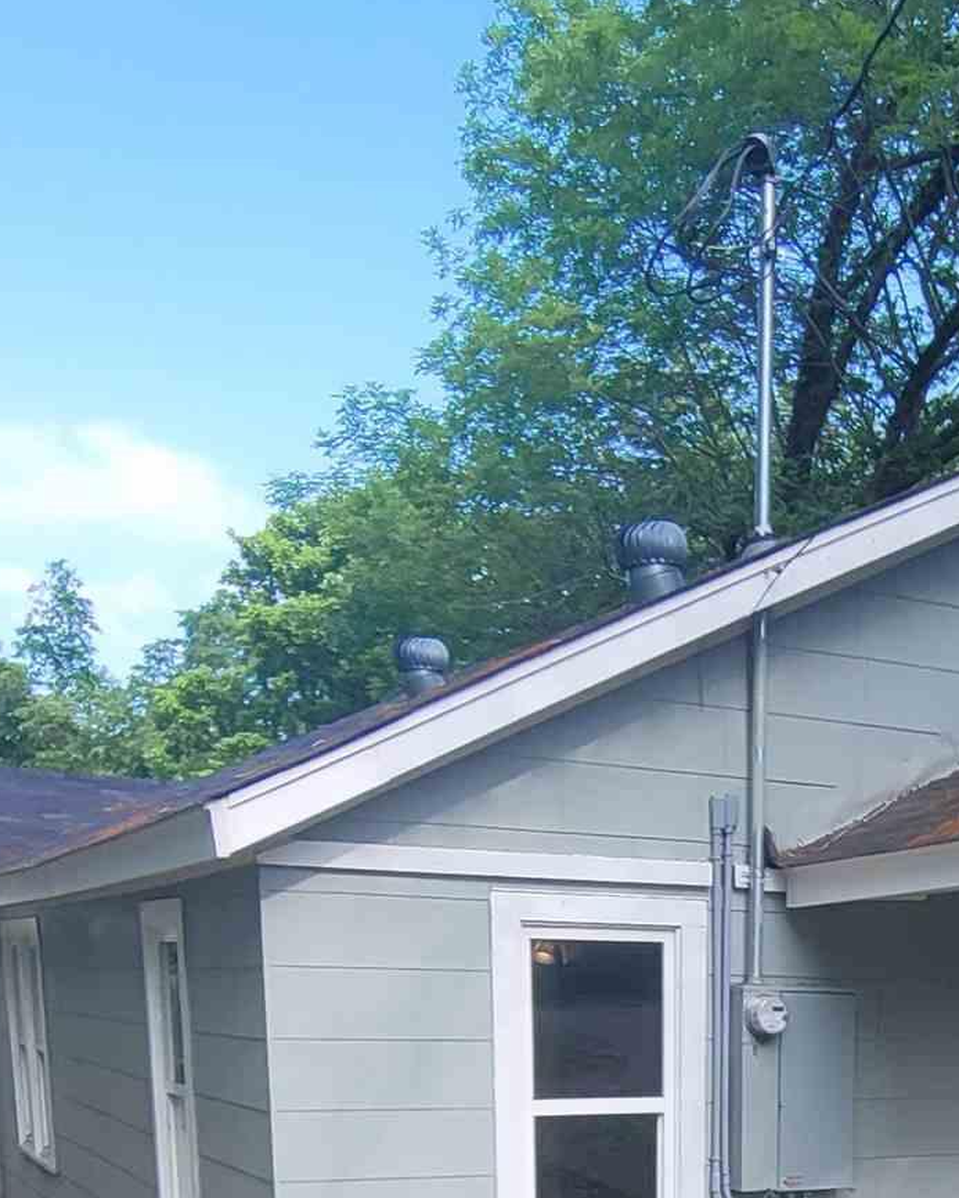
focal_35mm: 45
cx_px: 819
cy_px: 1388
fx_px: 1596
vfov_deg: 34.2
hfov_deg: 32.2
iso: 50
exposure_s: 1/450
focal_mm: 2.2
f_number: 2.2
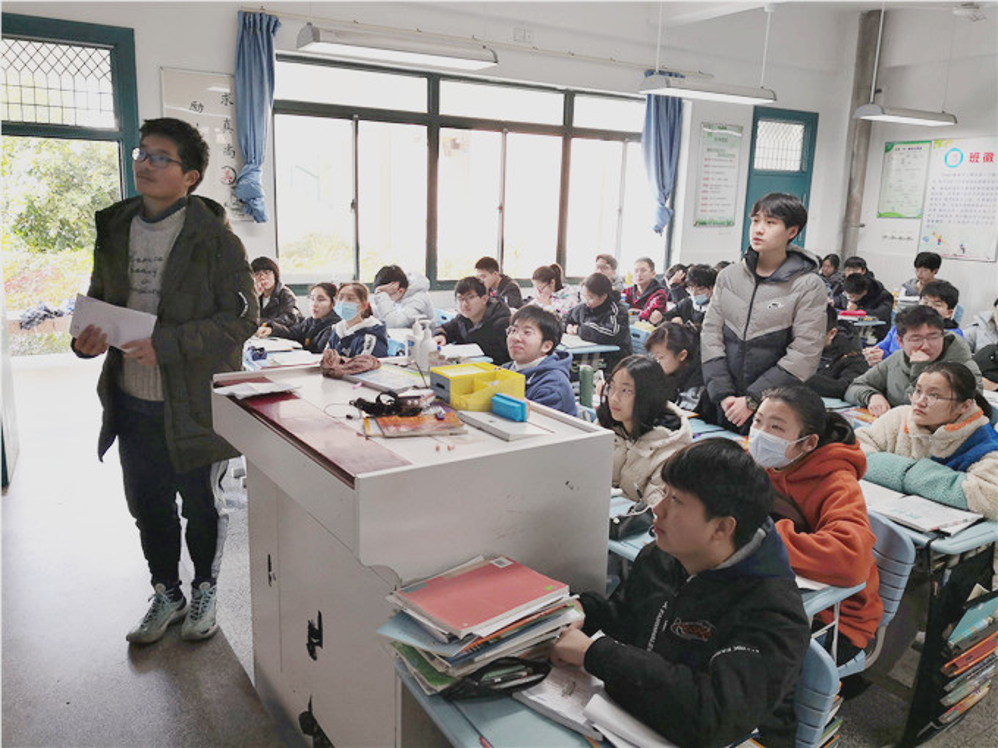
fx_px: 778
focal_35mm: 27
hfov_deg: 65.3
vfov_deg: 51.4
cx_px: 499
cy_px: 374
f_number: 1.6
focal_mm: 3.95
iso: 50
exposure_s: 1/116
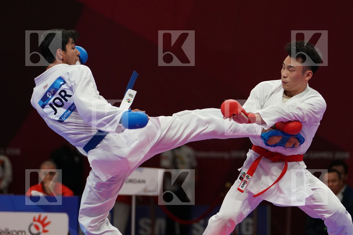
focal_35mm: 294
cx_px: 176
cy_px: 118
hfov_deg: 7.0
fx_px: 2883
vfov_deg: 4.7
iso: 2500
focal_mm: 196
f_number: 4
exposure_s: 1/1000
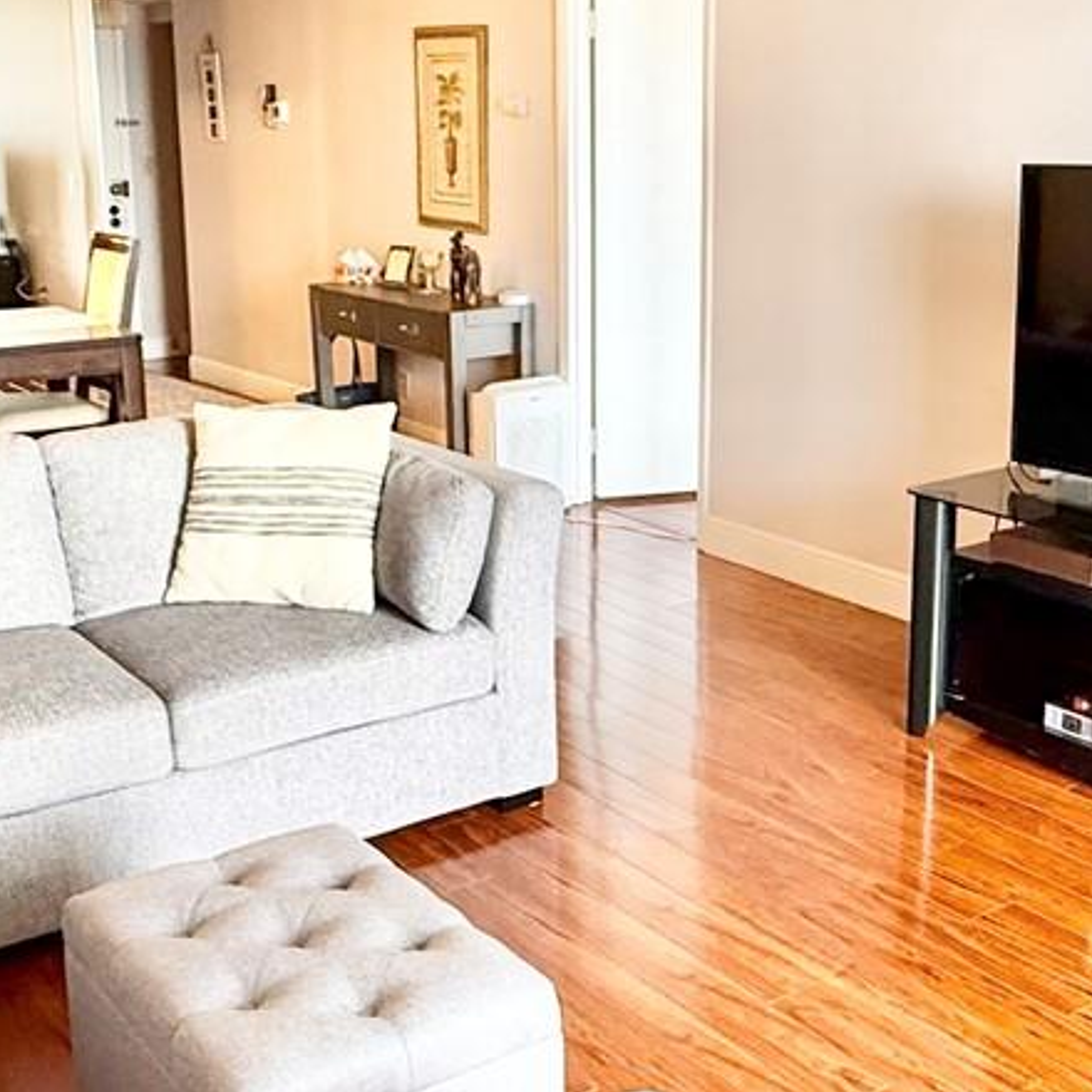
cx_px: 566
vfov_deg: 37.4
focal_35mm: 45
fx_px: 1606
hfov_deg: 37.5
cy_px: 442
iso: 250
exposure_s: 1/60
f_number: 2.2
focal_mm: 2.22
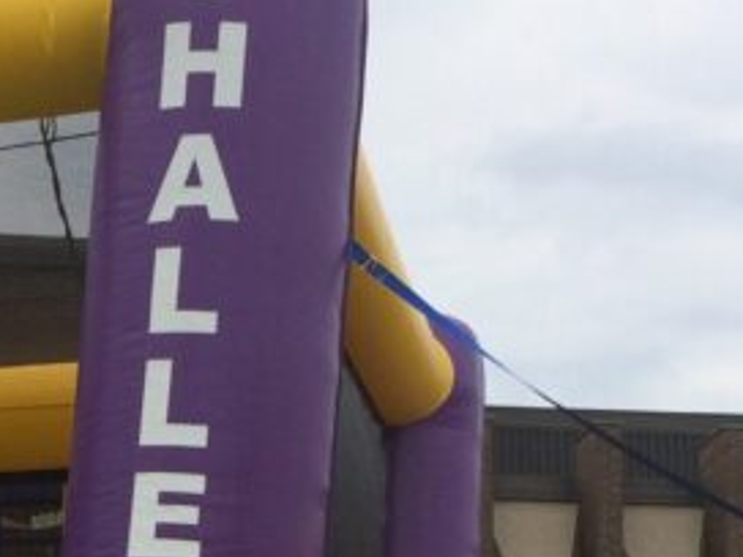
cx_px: 36
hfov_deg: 17.1
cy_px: 778
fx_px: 2425
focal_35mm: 113
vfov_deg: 12.6
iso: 32
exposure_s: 1/2933
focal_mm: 4.12
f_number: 2.2
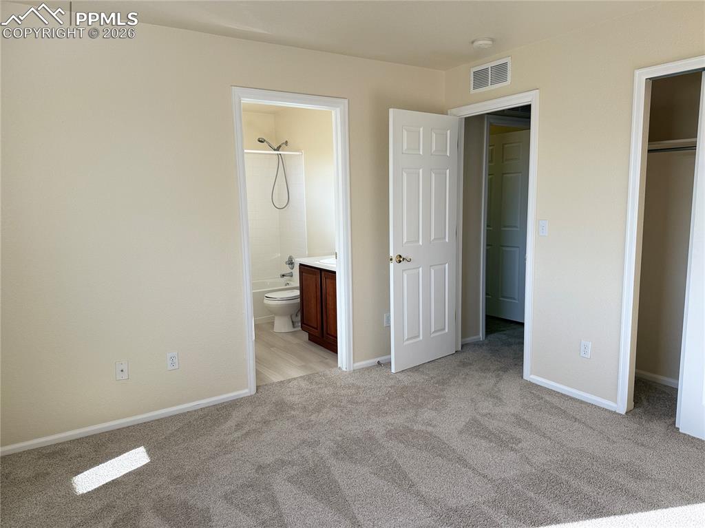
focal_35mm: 24
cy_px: 264
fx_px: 489
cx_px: 352
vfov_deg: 56.8
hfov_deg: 71.6
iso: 100
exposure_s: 1/580
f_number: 1.78
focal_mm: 6.76
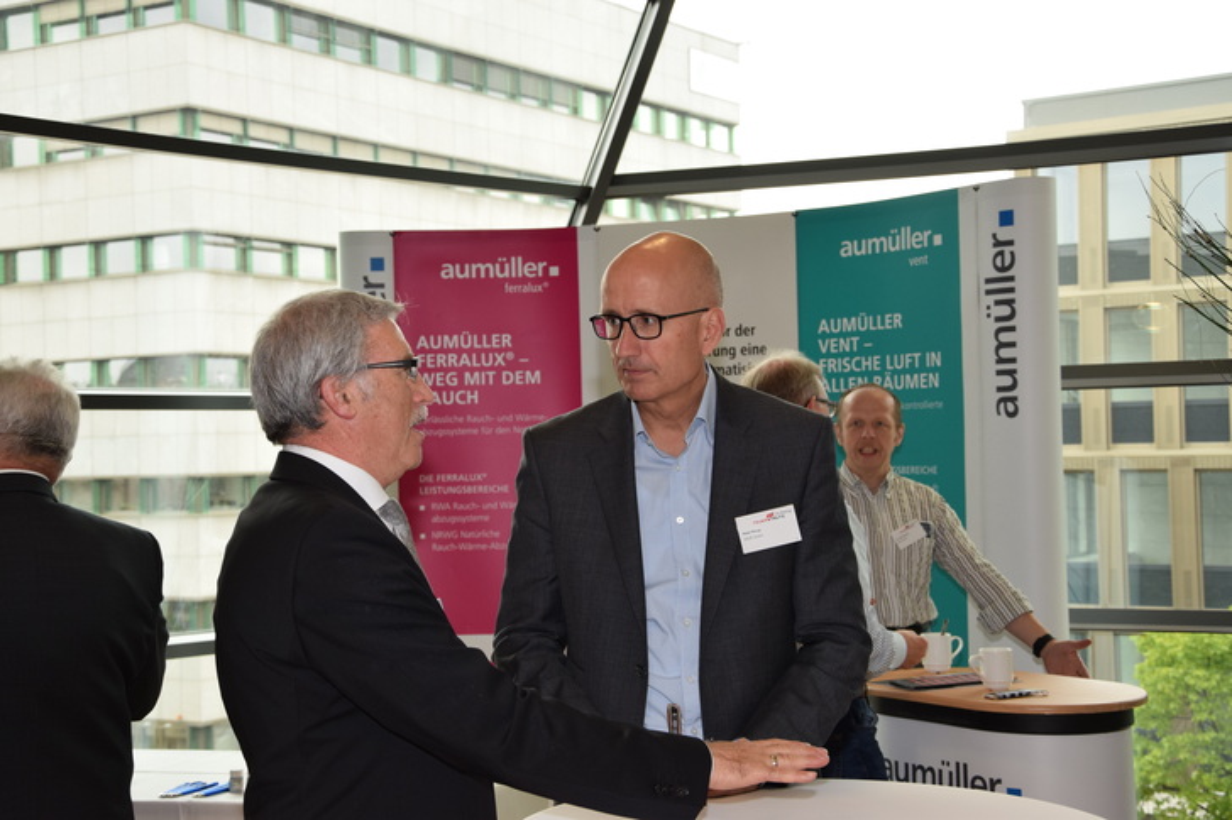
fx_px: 1950
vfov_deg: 23.8
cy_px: 410
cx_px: 616
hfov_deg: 35.1
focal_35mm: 57
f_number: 5.6
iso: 560
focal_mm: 38
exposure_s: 1/125
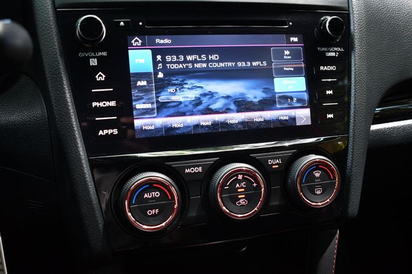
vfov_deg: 36.8
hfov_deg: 53.2
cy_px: 137
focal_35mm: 36
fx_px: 412
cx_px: 206
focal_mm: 24
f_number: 4
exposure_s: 1/125
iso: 1250
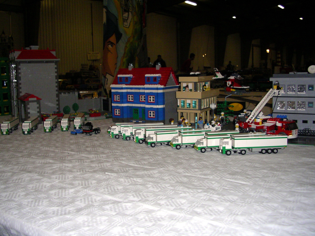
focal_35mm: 37
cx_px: 158
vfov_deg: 38.7
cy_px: 118
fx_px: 337
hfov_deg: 50.1
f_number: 2.8
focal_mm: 5.7
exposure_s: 1/60
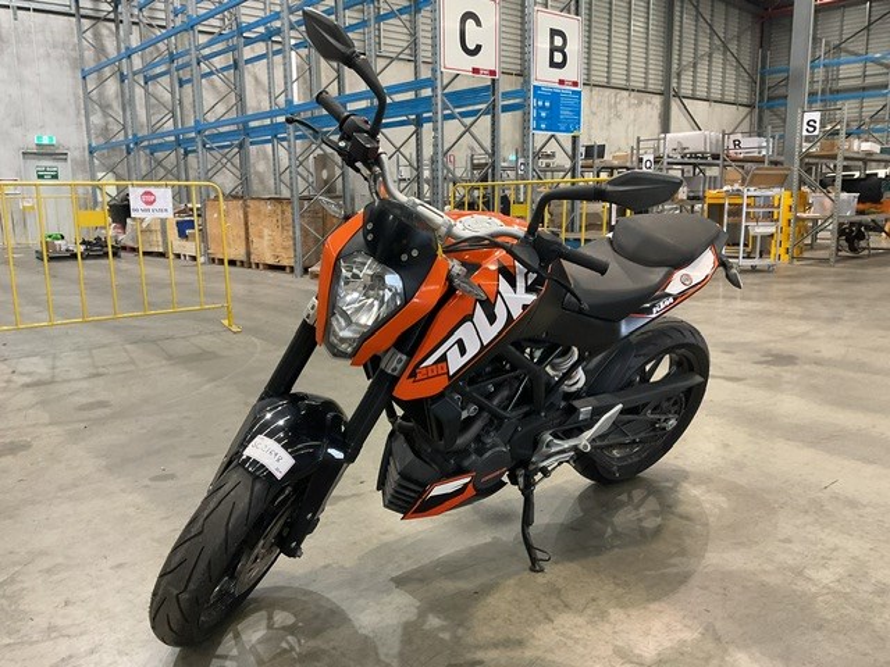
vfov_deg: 48.2
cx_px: 445
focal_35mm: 29
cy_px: 334
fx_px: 746
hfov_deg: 61.7
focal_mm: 3
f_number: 1.8
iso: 250
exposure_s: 1/60
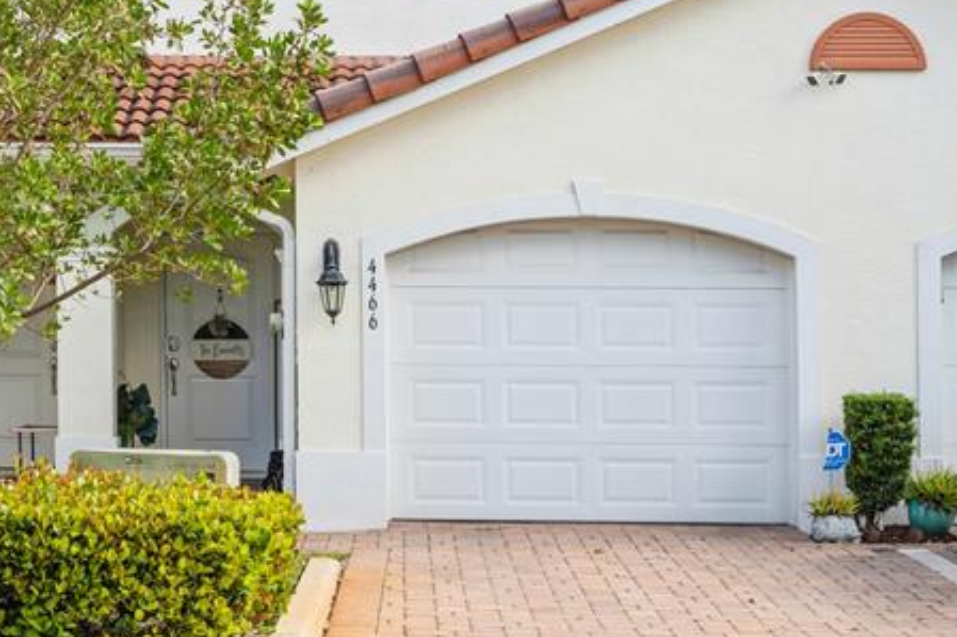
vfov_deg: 15.3
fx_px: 2365
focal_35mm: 89
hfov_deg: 22.5
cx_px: 160
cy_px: 130
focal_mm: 50
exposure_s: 1/200
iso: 160
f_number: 8
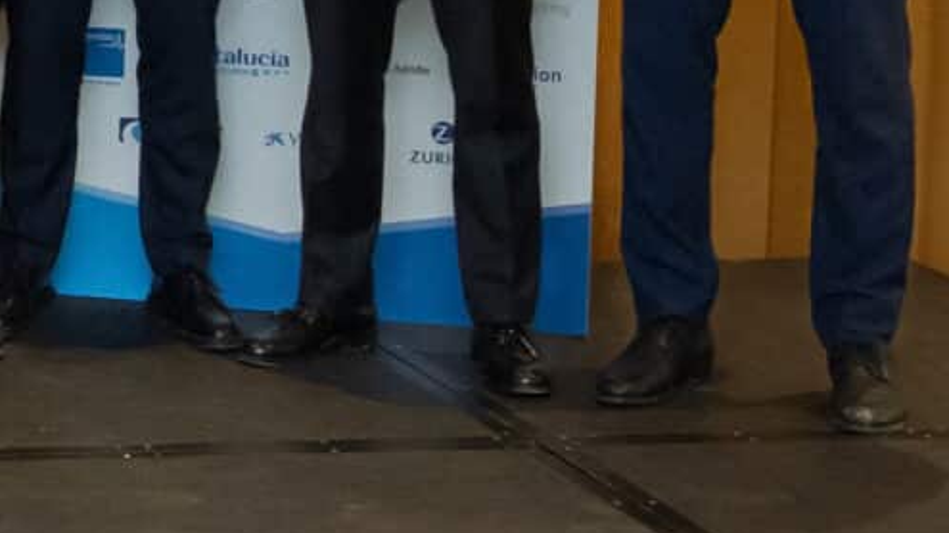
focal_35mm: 141
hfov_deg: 12.8
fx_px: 3547
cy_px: -273
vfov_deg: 8.4
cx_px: -1106
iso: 2500
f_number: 5.6
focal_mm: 26
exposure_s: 1/125
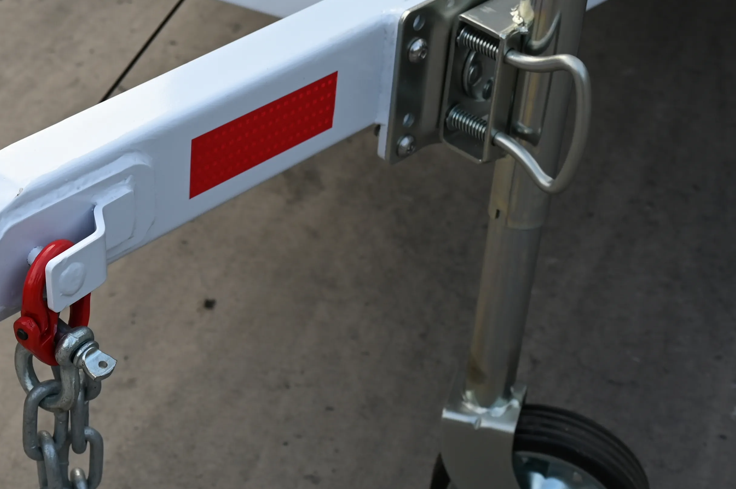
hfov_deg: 24.2
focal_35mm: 83
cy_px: 199
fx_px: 1701
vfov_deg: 16.4
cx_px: 208
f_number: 4.8
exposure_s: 1/250
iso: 160
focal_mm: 33.5
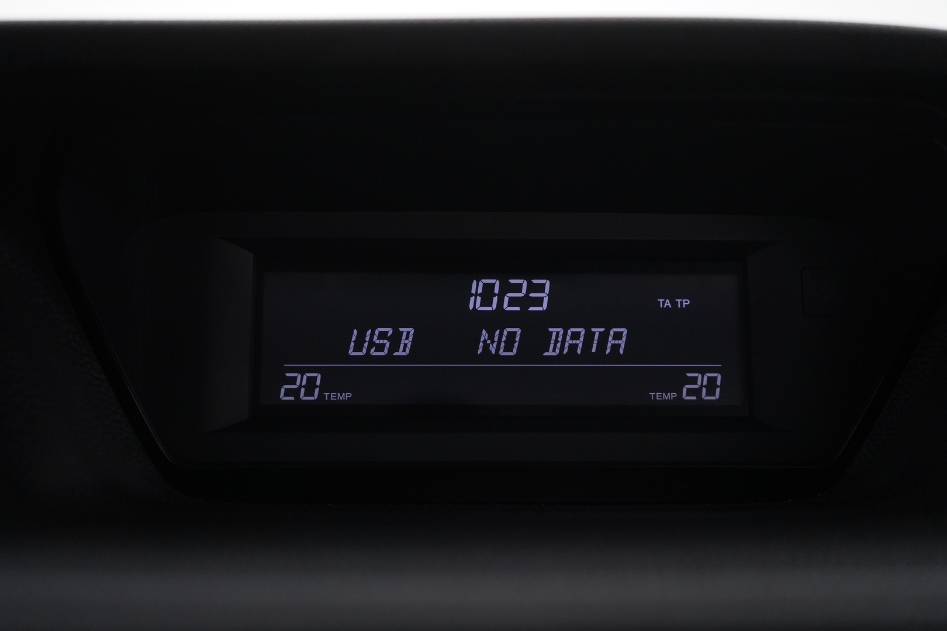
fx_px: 973
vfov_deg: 35.9
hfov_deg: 51.9
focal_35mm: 37
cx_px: 474
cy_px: 316
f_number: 4
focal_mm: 37
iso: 4000
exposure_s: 1/60
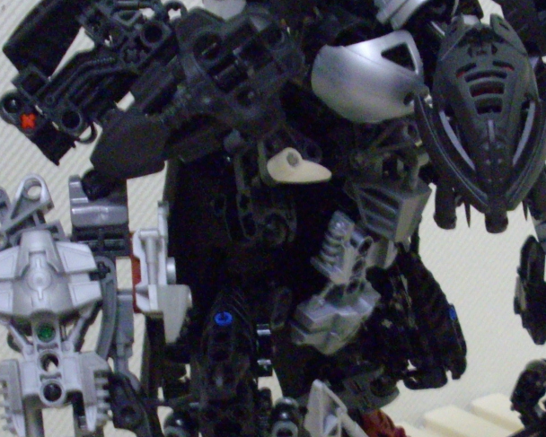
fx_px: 1536
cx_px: 387
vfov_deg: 16.0
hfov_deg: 20.1
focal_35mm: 95
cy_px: 389
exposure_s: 1/10
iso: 400
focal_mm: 6.2
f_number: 2.8
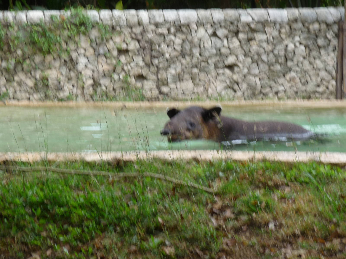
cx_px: 173
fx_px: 1699
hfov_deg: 11.6
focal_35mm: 170
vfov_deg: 8.7
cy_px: 130
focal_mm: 29.1
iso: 100
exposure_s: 1/60
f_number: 4.8
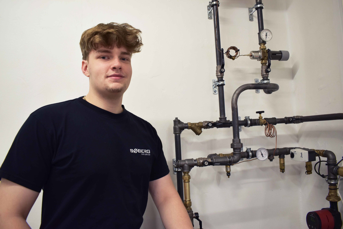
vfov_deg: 47.9
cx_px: 172
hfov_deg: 67.4
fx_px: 257
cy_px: 114
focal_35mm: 27
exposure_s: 1/60
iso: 640
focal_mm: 18
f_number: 4
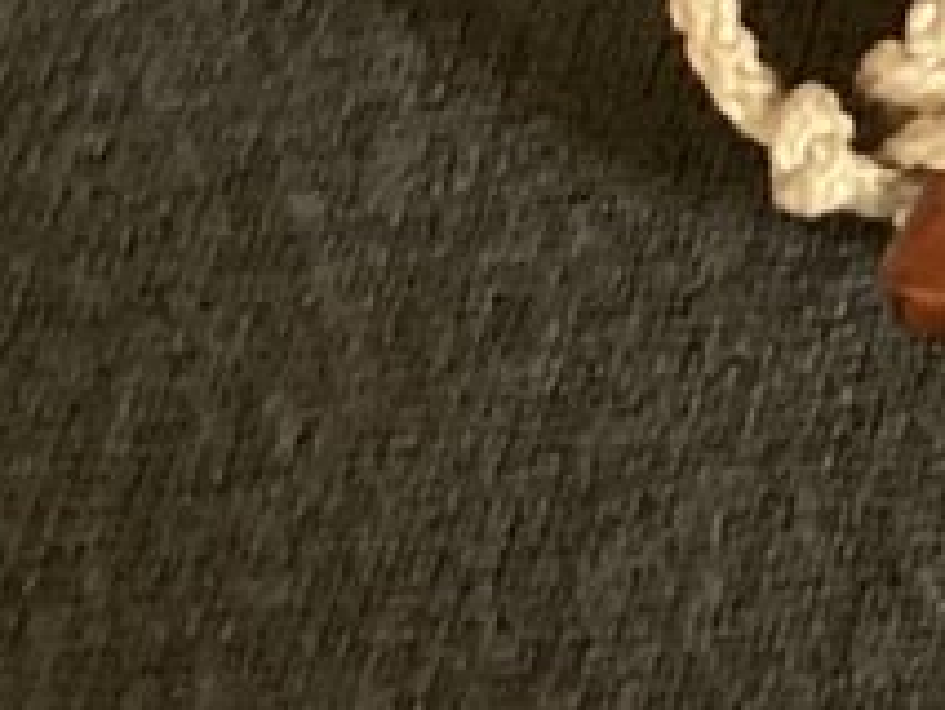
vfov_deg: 6.5
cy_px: -730
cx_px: 3006
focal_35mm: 220
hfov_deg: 7.6
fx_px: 6009
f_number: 2.4
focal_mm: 3.3
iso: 400
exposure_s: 1/60
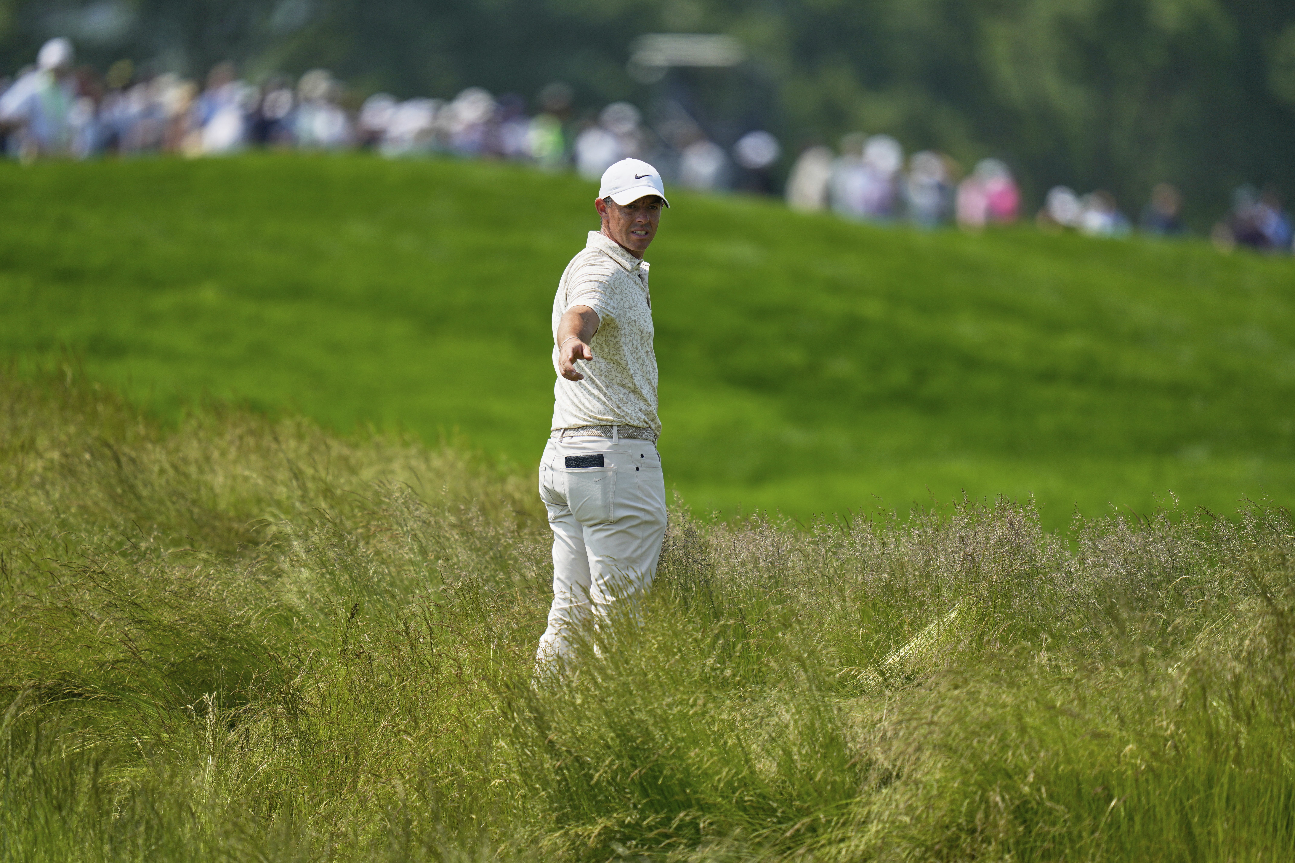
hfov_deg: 5.2
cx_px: 648
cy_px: 432
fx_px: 14388
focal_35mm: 400
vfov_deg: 3.4
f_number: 2.8
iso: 200
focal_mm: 400
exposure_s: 1/5000
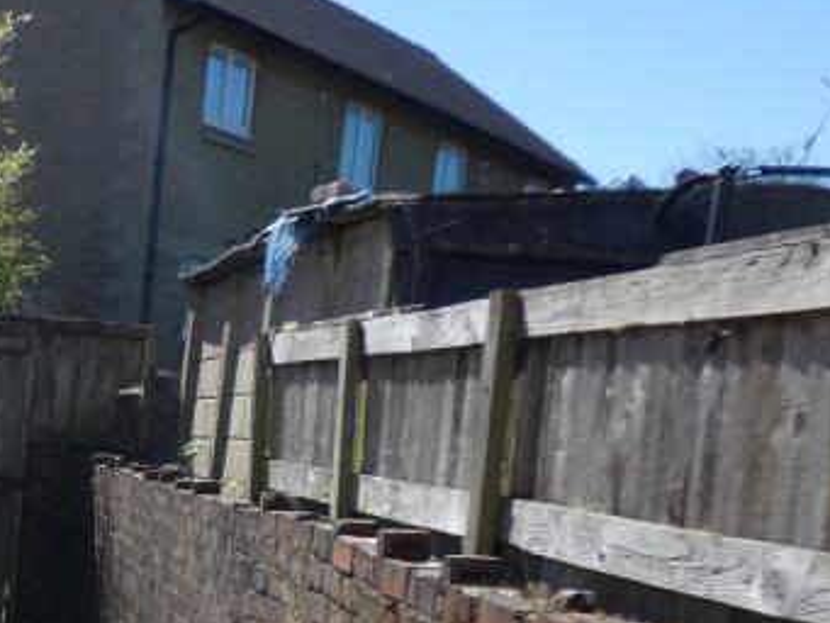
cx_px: -251
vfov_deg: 15.7
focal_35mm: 90
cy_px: 788
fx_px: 2159
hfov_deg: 20.0
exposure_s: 1/1000
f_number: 3.3
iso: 80
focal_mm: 5.3
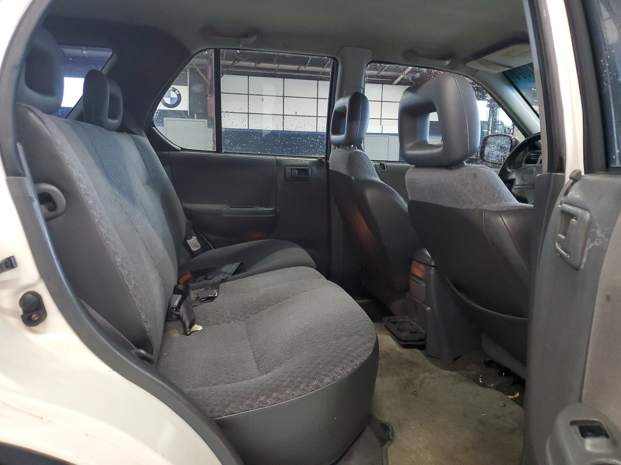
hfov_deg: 67.3
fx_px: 466
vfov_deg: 53.1
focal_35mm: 26
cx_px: 310
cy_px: 232
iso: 296
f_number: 1.5
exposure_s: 1/24
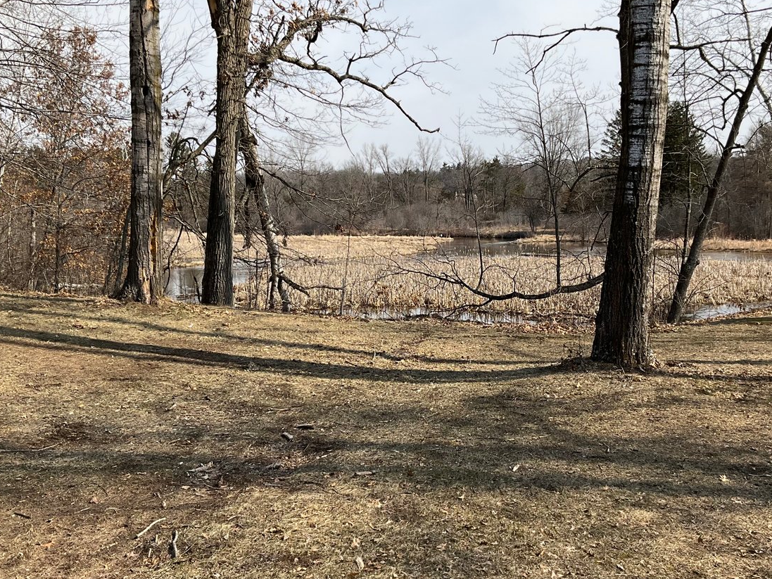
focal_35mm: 40
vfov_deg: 35.9
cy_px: 311
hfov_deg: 46.7
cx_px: 435
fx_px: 892
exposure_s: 1/1730
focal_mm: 3
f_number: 1.8
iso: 25
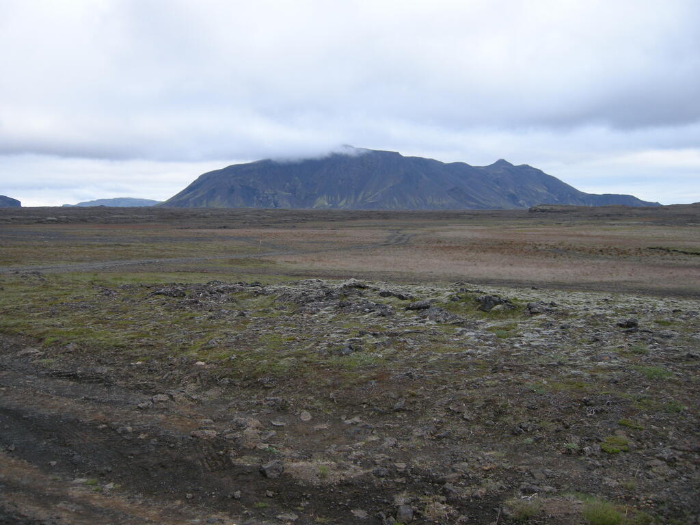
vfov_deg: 40.7
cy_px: 262
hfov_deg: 52.6
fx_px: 708
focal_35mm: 35
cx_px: 350
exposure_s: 1/65
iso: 100
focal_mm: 7.5
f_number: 3
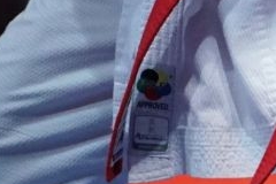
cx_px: 467
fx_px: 8402
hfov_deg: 1.9
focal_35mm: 1096
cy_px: -475
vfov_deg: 1.2
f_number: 2.8
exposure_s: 1/1000
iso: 5000
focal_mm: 146
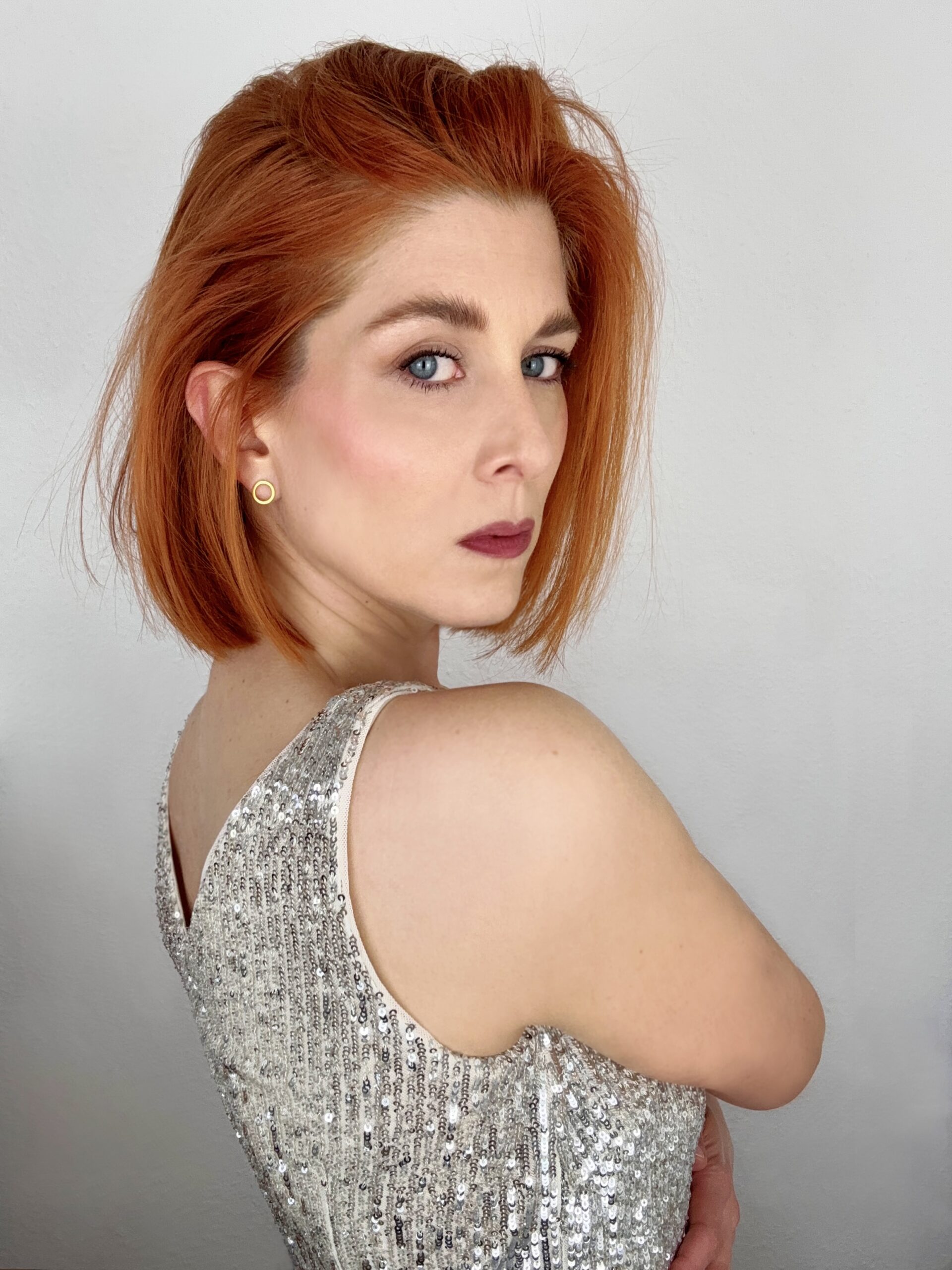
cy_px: 635
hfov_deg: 46.8
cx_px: 476
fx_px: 1100
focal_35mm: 30
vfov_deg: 60.0
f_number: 1.9
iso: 32
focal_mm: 2.7
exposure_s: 1/100
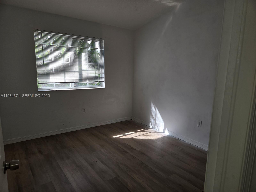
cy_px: 96
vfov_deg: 58.9
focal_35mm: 23
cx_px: 128
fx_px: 170
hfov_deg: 73.9
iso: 25
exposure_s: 1/149
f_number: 1.8
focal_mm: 5.4
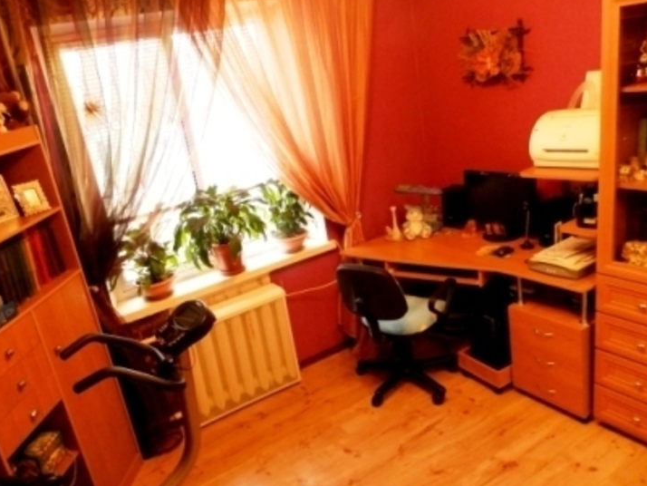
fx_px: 524
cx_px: 286
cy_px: 262
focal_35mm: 28
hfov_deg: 63.2
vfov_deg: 49.7
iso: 200
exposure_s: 1/20
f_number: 3.1
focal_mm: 4.5
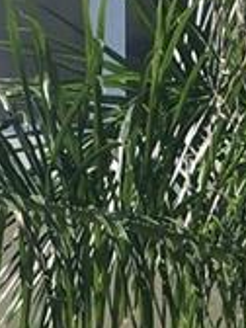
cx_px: 29
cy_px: 773
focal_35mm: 207
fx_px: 1961
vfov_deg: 8.7
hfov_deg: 7.2
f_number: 2.2
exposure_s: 1/1923
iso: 25
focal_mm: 4.15
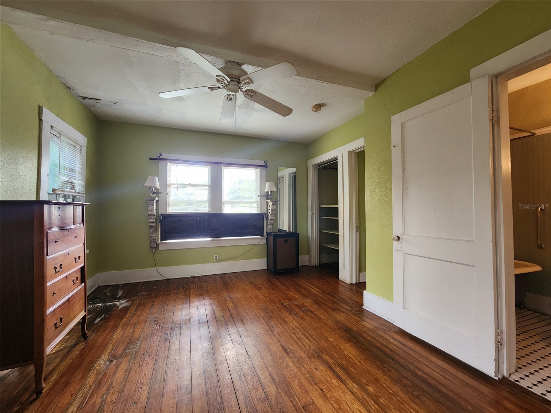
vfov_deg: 89.9
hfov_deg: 106.2
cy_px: 206
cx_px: 276
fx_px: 207
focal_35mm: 13
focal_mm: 2.2
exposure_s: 1/40
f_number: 2.2
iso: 320
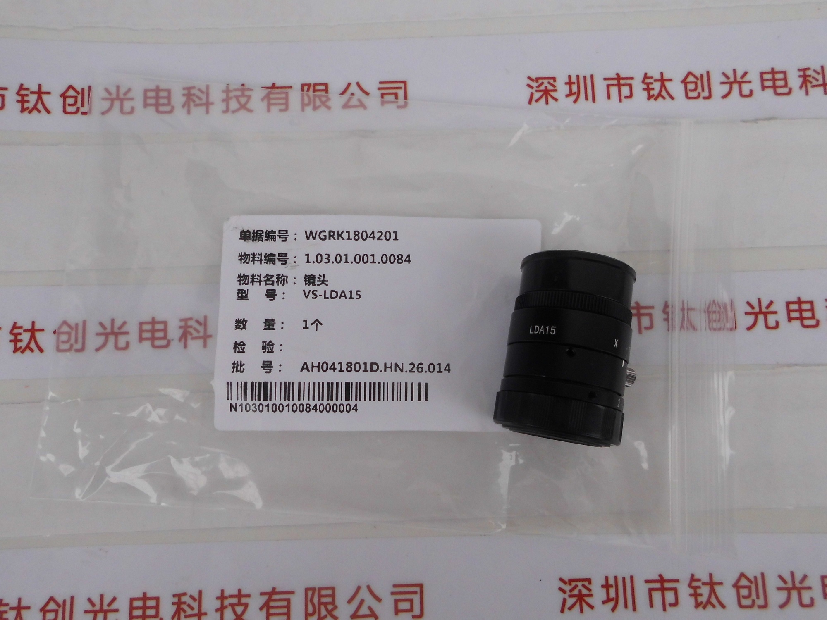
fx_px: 621
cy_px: 310
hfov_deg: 67.3
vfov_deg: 53.1
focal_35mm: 26
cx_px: 414
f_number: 3.2
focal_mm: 4.6
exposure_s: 1/362
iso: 100
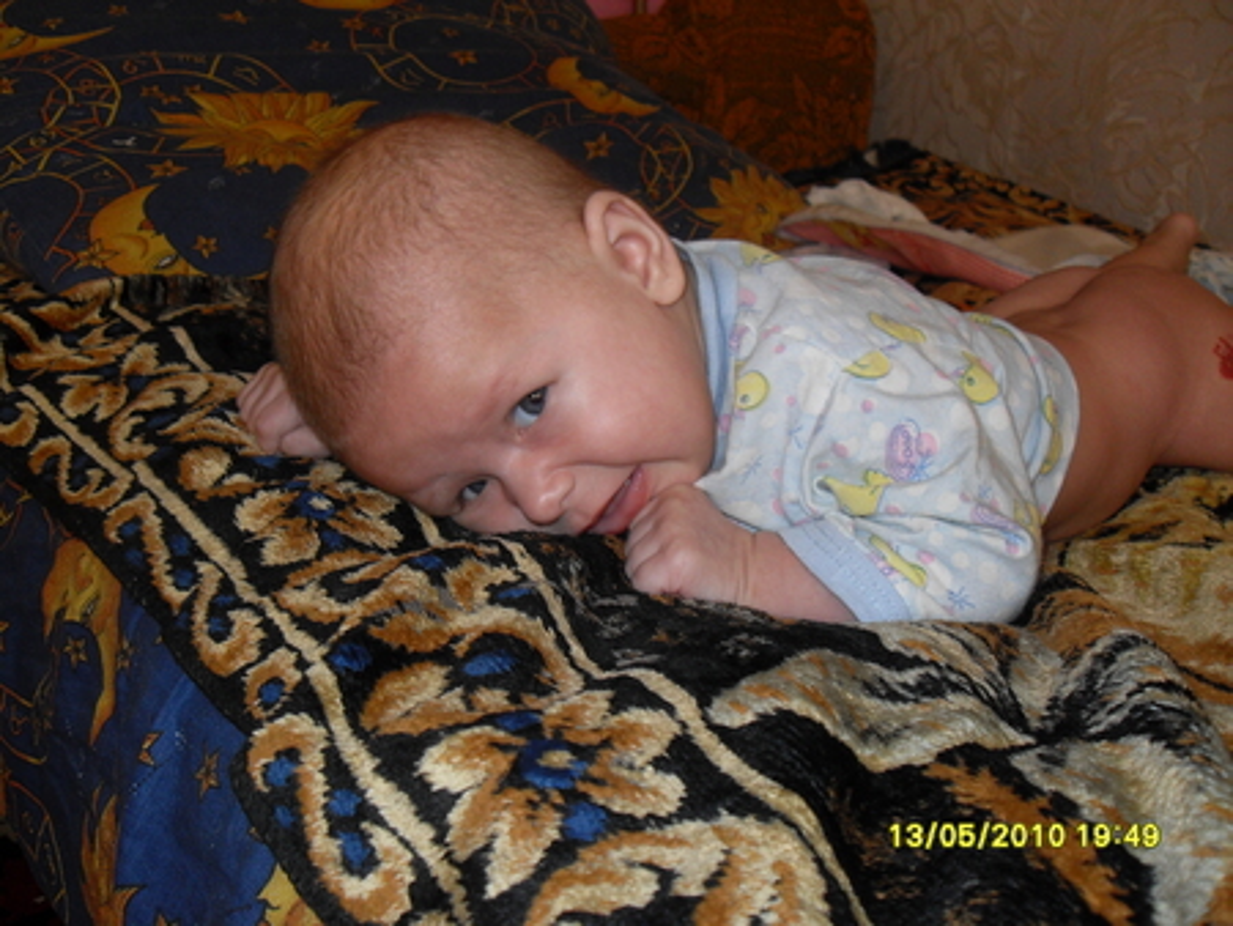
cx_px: 616
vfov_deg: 38.7
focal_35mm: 37
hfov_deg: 50.1
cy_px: 463
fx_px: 1319
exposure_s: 1/45
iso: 100
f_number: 2.8
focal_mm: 6.3
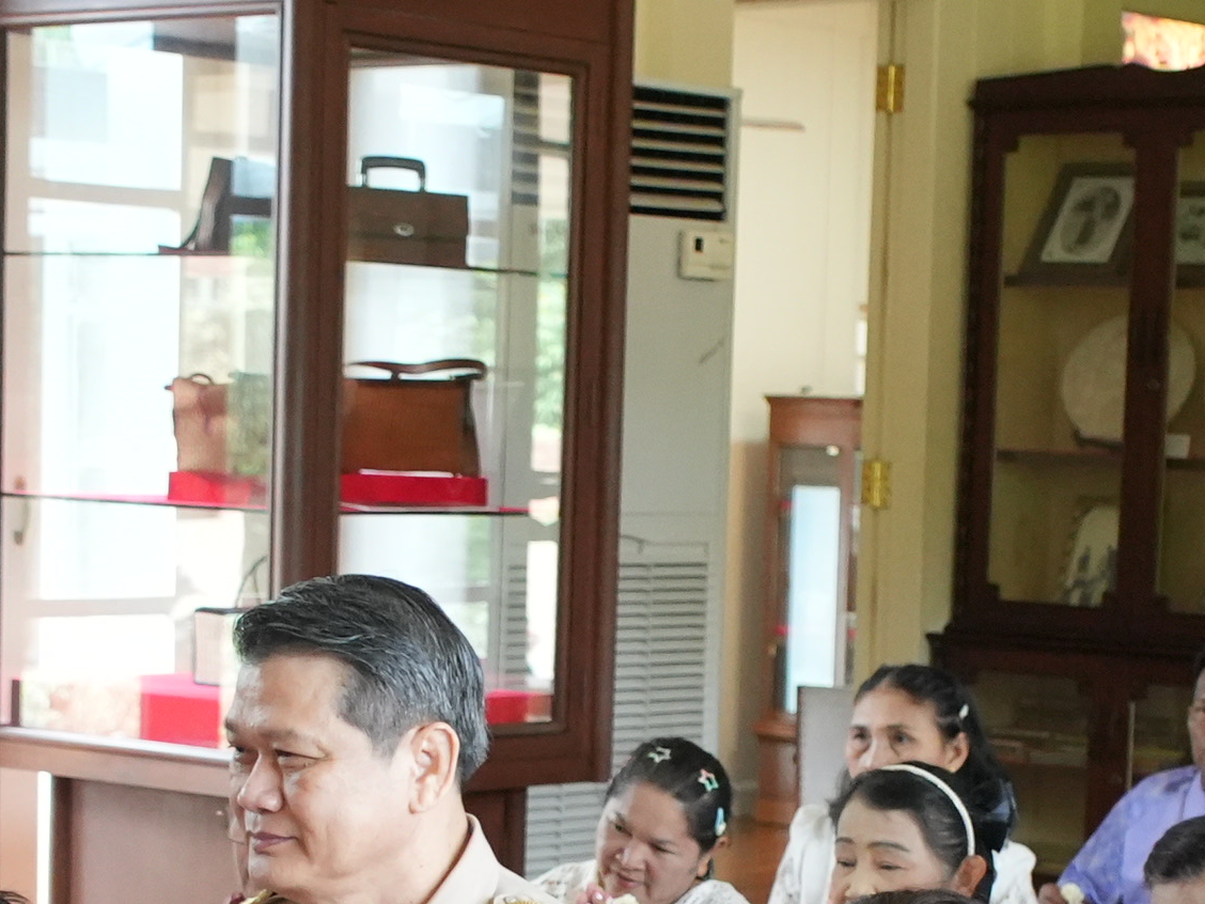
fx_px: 3829
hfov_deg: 17.9
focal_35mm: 110
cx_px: 772
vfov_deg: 13.3
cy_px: 880
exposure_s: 1/125
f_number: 3.5
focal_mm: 28
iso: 4000
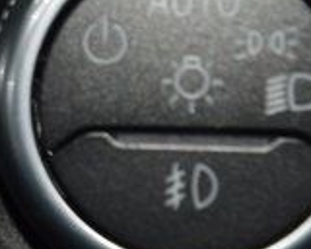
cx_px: -352
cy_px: -162
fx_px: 4308
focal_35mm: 468
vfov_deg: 3.3
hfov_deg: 4.1
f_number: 8
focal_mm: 52
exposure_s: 1/60
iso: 100
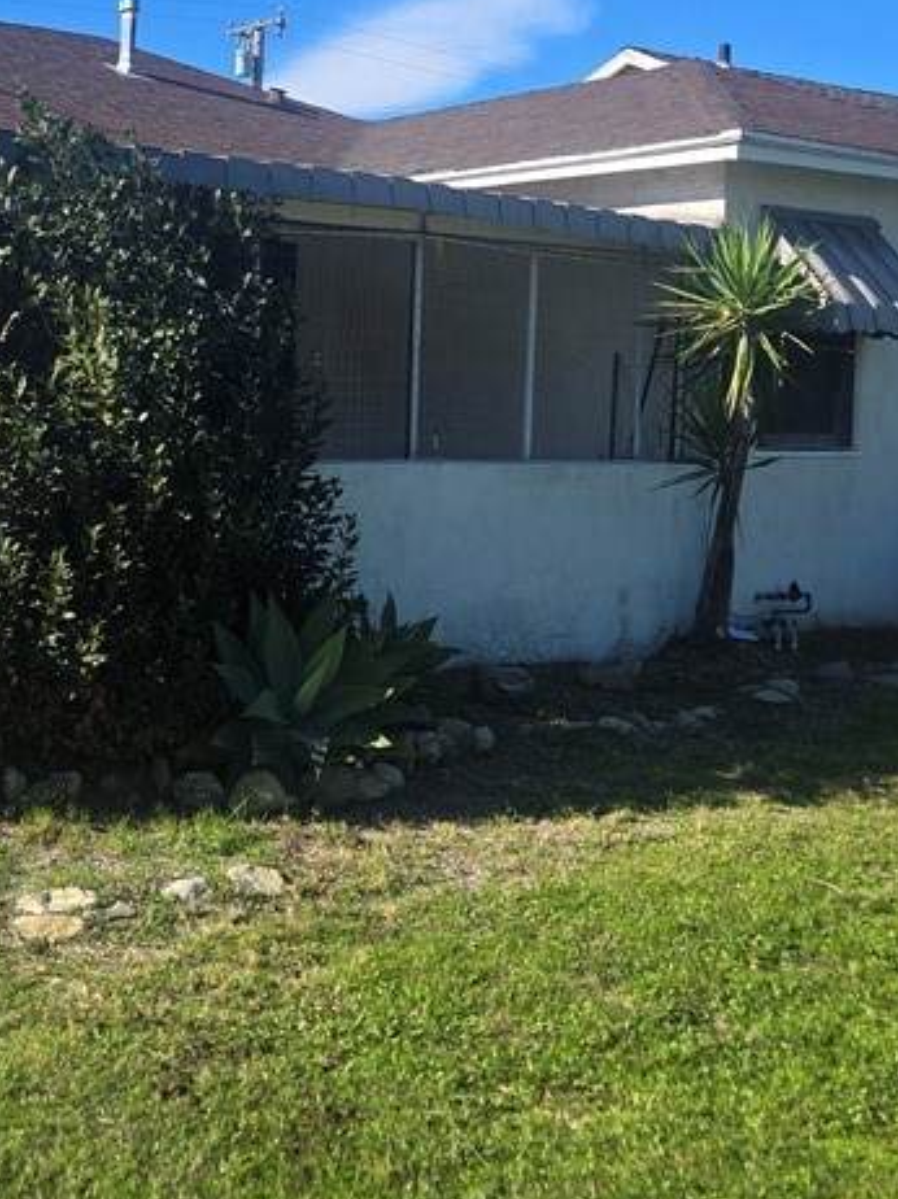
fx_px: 1766
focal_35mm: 51
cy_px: 433
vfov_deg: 37.2
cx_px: 218
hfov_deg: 28.1
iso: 25
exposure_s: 1/1546
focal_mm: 5.4
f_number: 1.8
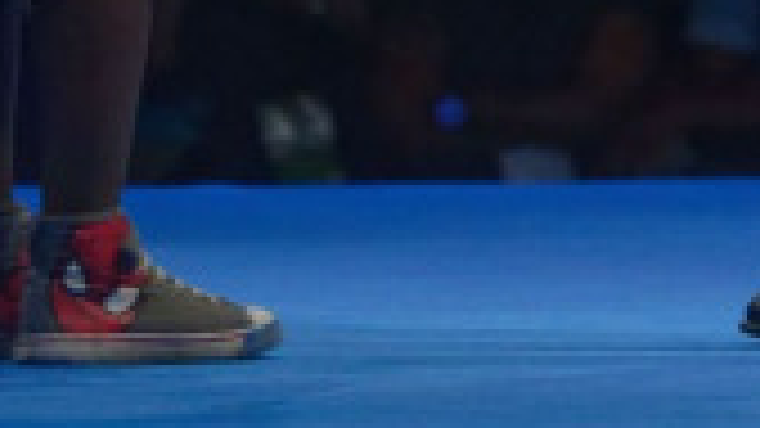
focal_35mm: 725
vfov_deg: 1.7
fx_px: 14608
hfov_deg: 3.0
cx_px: 528
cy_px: -797
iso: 1000
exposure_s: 1/100
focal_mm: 130
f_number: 5.6
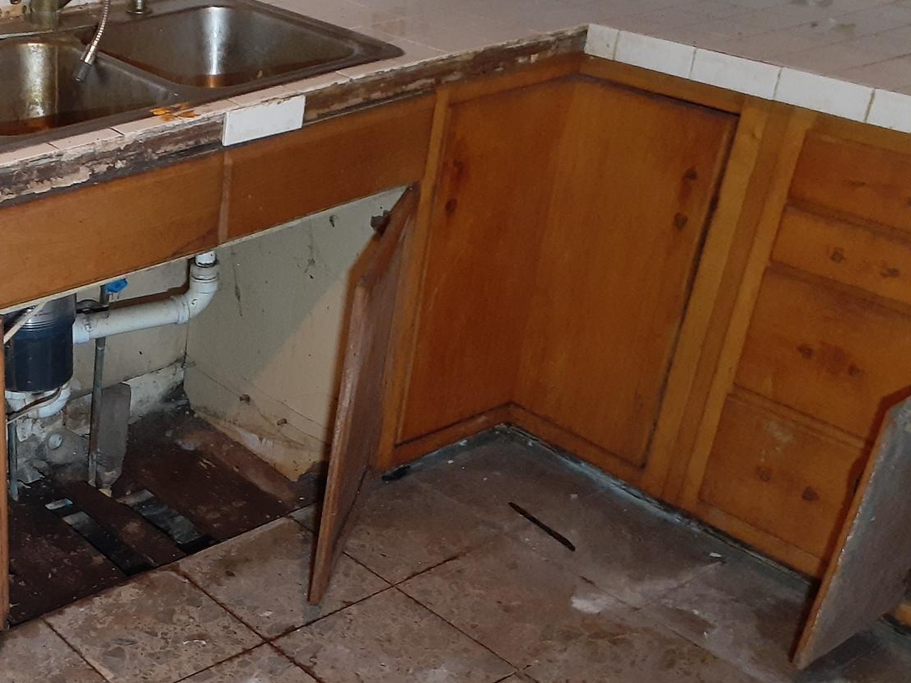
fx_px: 1316
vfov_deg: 28.5
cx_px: 72
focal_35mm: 50
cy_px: 546
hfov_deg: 35.7
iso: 500
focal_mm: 3.6
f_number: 1.9
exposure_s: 1/24
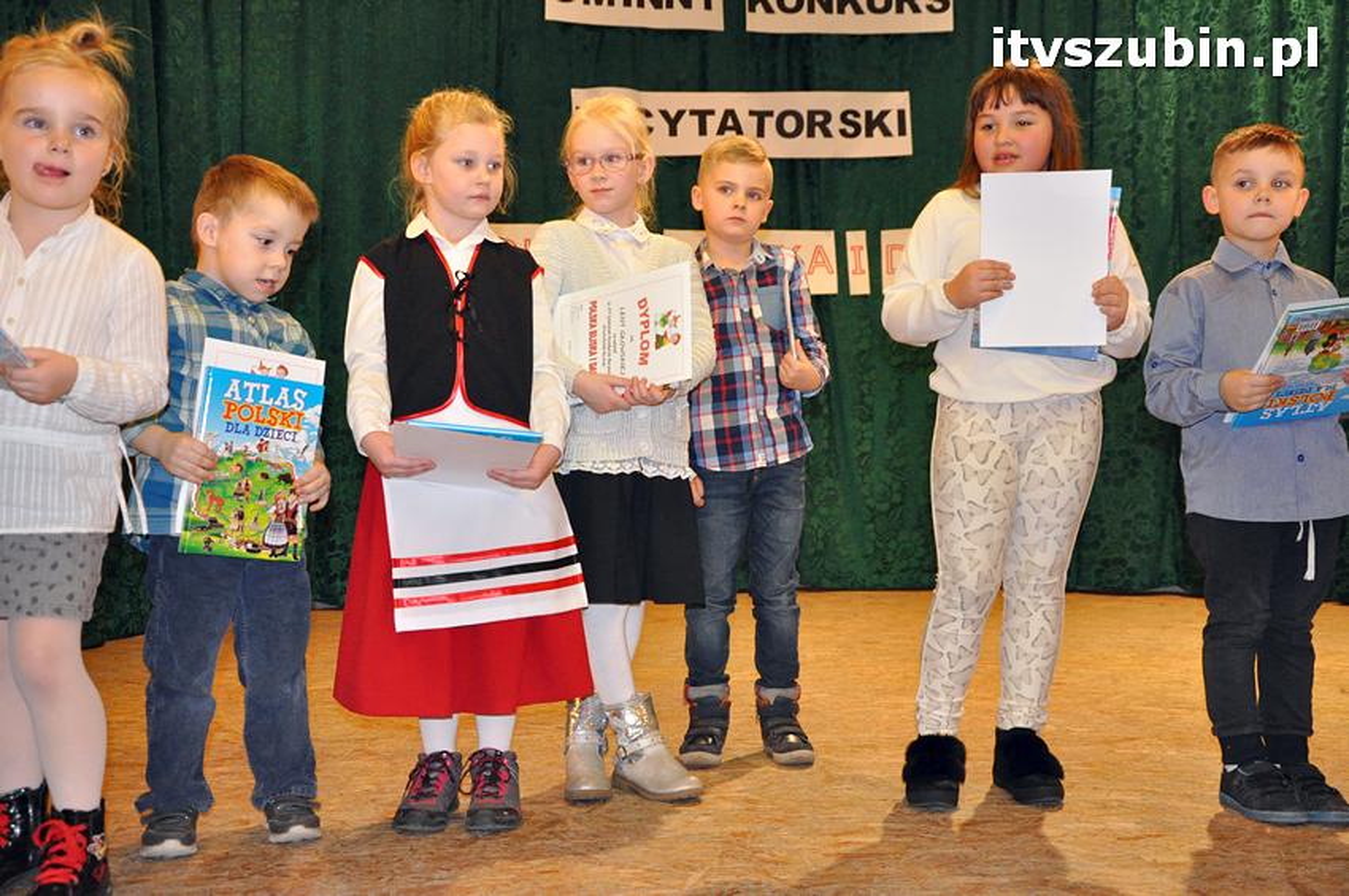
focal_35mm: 39
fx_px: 1460
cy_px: 448
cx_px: 674
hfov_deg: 49.6
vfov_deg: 34.1
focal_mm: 26
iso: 2000
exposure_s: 1/60
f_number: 5
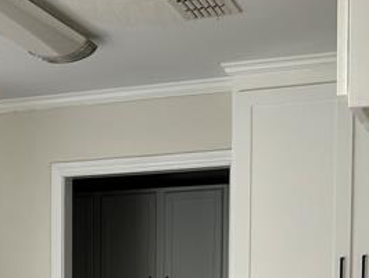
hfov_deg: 19.0
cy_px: 407
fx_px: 1067
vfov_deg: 14.0
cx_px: -19
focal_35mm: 100
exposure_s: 1/251
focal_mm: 5.7
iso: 40
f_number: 1.5
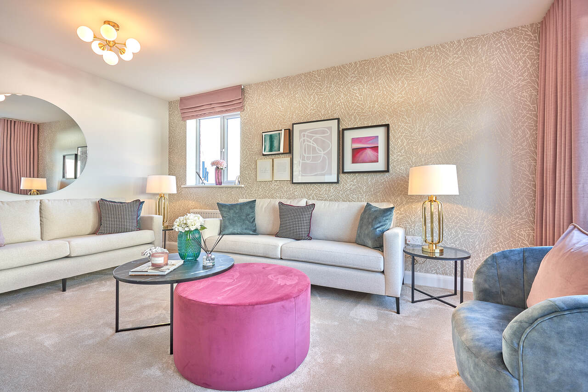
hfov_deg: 96.7
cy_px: 196
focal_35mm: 16
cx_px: 294
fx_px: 261
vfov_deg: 73.8
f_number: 11
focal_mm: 16
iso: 100
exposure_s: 1/4
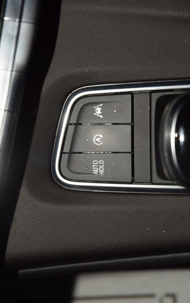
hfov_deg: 12.1
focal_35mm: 108
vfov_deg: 19.3
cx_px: 90
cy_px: 152
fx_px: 894
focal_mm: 70
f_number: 8
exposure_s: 1/125
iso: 100
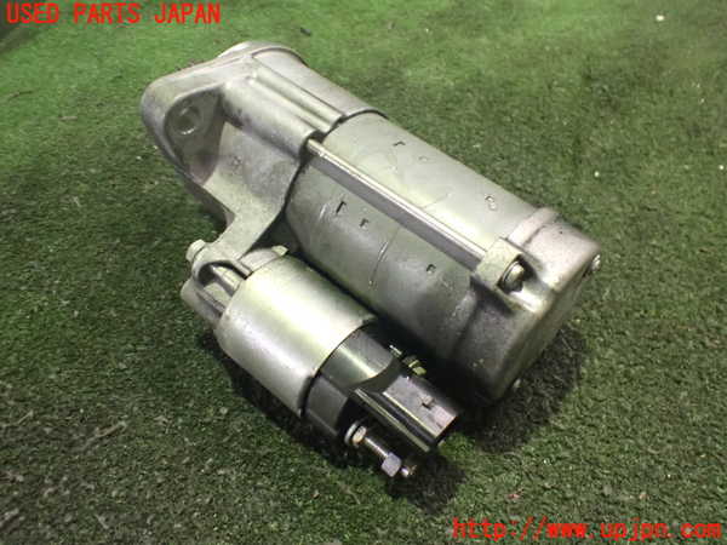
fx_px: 630
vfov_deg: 46.8
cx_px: 364
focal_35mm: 30
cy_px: 272
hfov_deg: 60.0
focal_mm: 5.4
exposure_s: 1/30
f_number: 2.3
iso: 1250
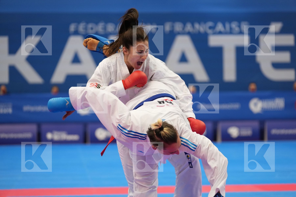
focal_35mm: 119
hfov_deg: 17.2
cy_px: 98
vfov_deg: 11.5
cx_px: 148
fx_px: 978
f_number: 2.8
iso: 1600
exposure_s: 1/1000
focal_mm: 119
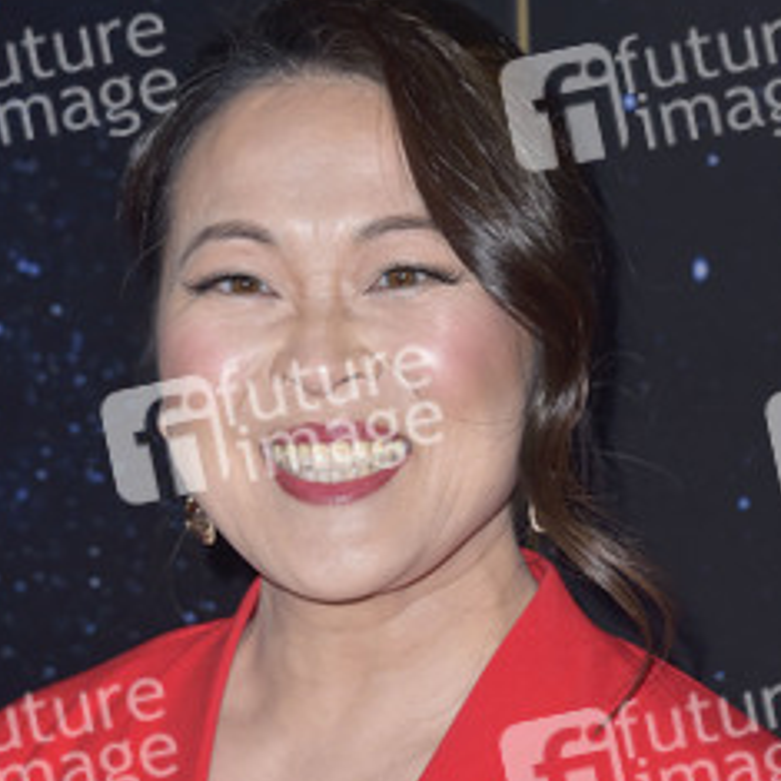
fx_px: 5539
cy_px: 592
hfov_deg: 8.1
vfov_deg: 8.1
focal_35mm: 217
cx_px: 371
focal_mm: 150
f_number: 7.1
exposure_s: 1/250
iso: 320
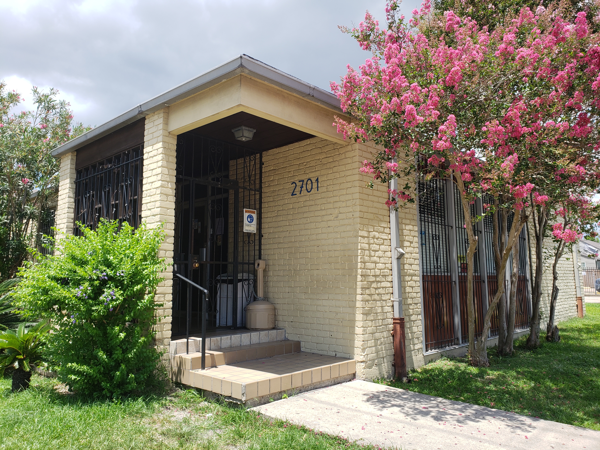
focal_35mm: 26
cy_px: 225
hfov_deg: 67.3
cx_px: 300
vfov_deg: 53.1
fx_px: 451
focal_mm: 4.3
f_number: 2.4
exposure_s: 1/682
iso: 50
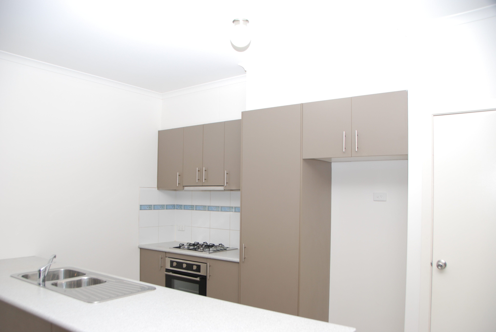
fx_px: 372
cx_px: 248
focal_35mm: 27
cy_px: 166
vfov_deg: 48.0
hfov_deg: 67.3
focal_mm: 18
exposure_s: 1/60
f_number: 4
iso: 200
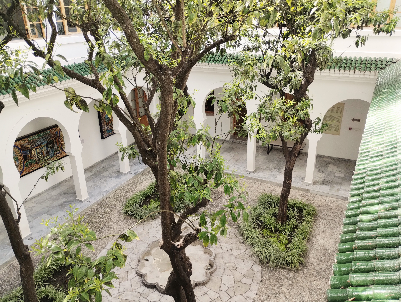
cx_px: 200
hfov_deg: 63.4
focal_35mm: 28
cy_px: 151
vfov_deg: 49.9
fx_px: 325
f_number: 1.8
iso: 142
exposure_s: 1/100
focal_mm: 4.27
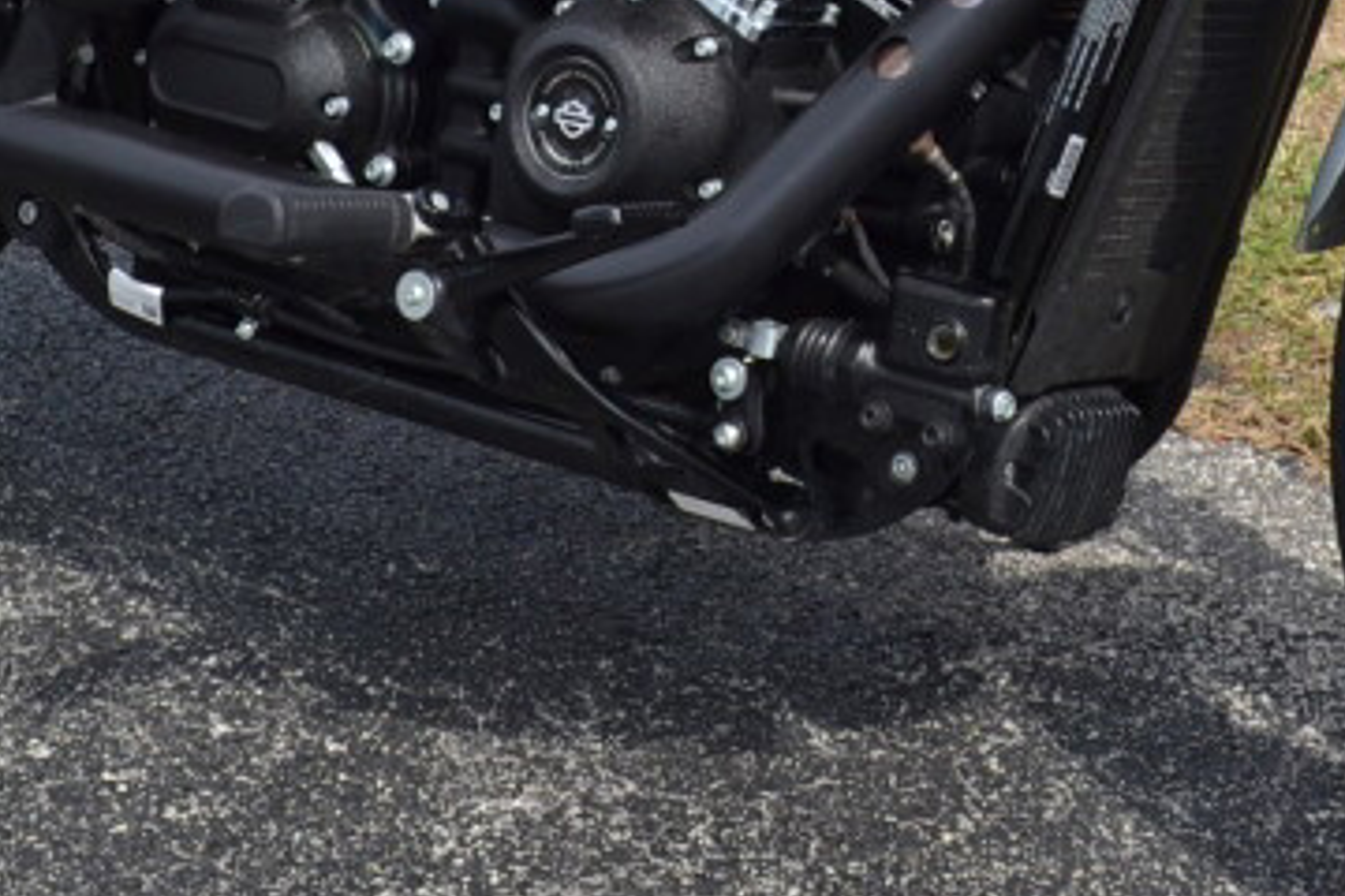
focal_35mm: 100
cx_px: 983
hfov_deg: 20.3
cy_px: -381
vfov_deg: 13.1
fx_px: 3736
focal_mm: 20
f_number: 8
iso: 100
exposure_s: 1/250
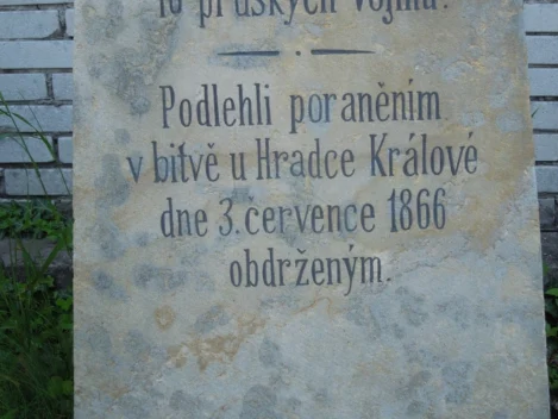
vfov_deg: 27.0
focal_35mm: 54
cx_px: 279
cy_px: 210
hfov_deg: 35.5
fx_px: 871
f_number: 4.2
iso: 400
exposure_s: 1/320
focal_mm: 9.8
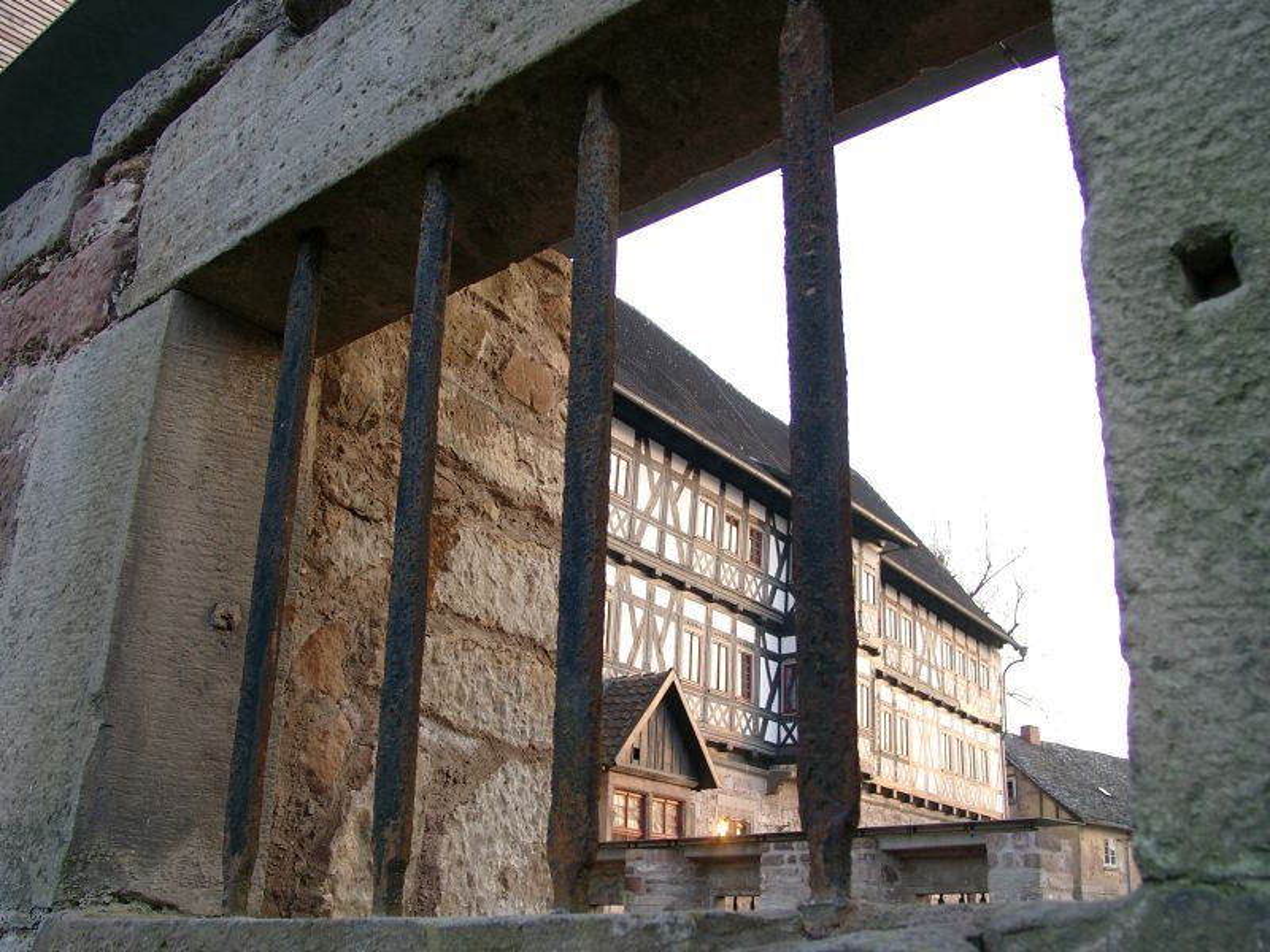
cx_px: 635
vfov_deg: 41.8
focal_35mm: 34
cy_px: 476
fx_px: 1247
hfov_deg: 54.0
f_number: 2.8
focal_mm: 7.13
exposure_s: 1/98.3
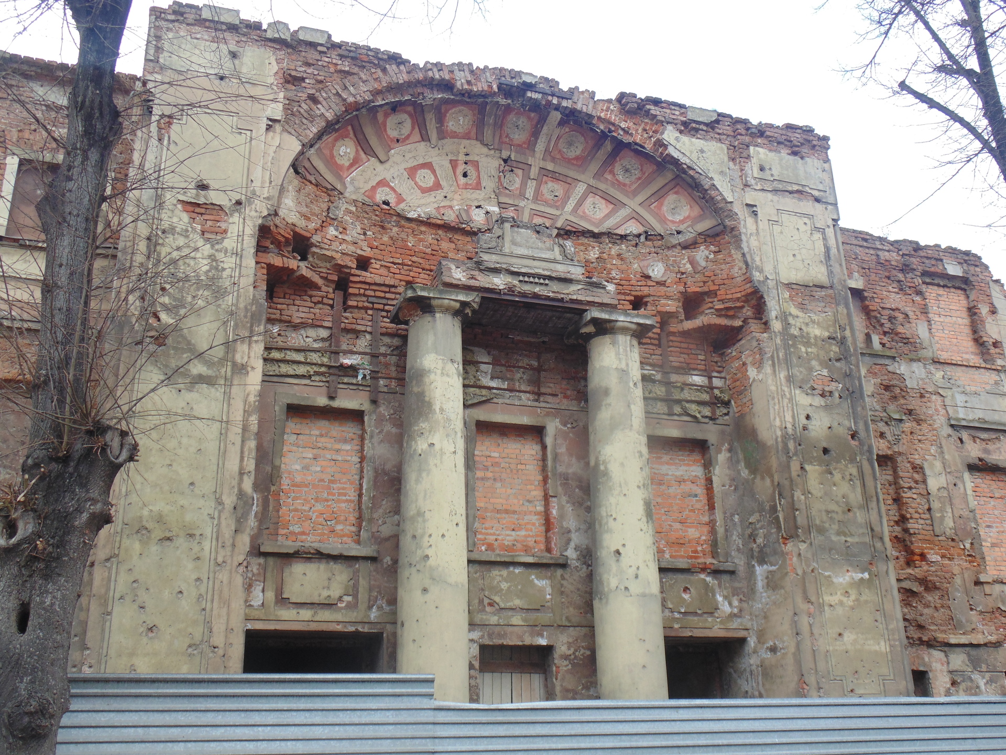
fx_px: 988
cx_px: 503
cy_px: 378
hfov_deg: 54.0
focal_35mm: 34
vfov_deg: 41.8
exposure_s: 1/160
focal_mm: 6.2
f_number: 3.4
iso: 80
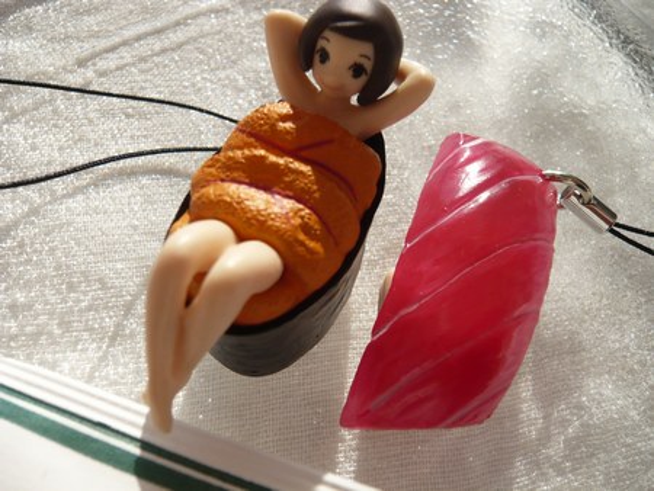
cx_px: 327
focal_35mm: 28
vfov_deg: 49.8
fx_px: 529
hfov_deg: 63.4
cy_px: 246
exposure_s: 1/200
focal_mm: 4.6
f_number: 8
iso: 100
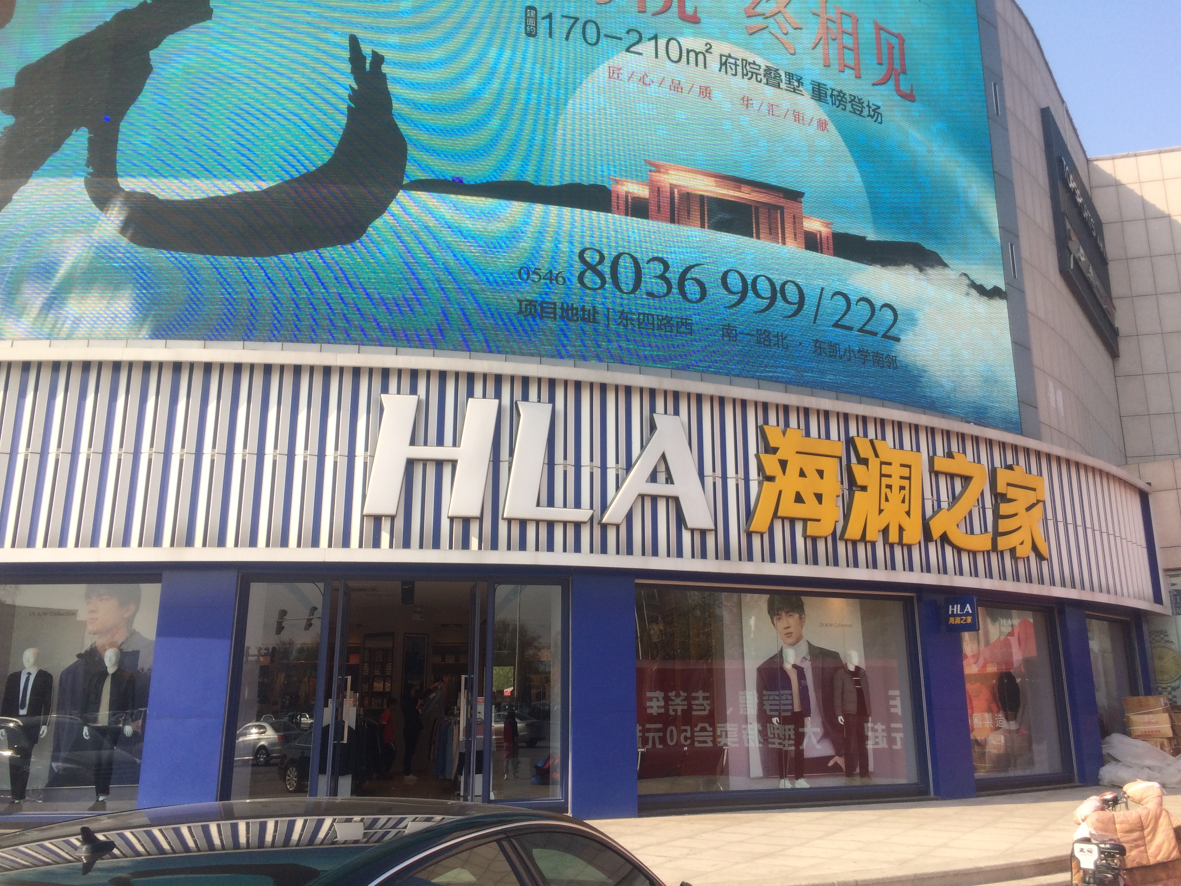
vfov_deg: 48.2
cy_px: 443
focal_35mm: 29
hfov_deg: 61.7
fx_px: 989
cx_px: 590
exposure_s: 1/1244
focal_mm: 4.15
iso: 32
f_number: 2.2
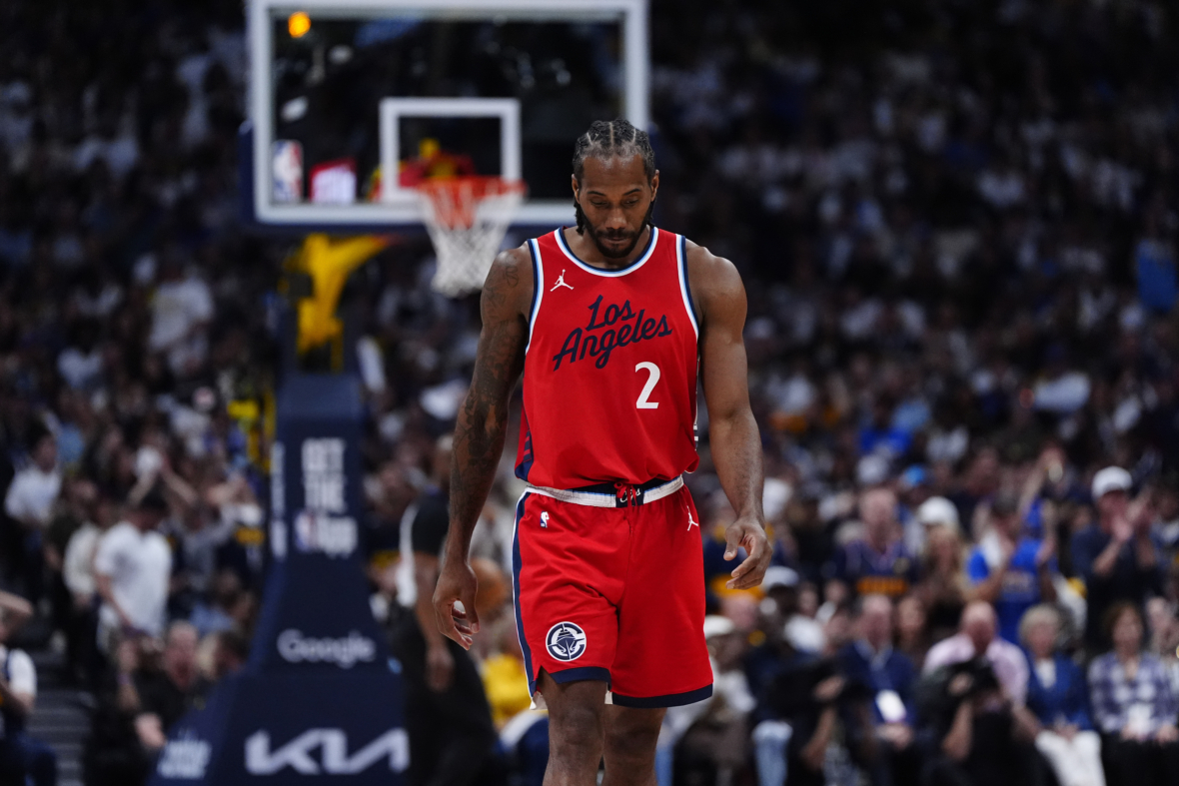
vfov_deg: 6.9
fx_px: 6550
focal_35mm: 200
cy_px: 393
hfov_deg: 10.3
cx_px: 590
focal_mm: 200
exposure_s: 1/2500
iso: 5000
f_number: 3.2
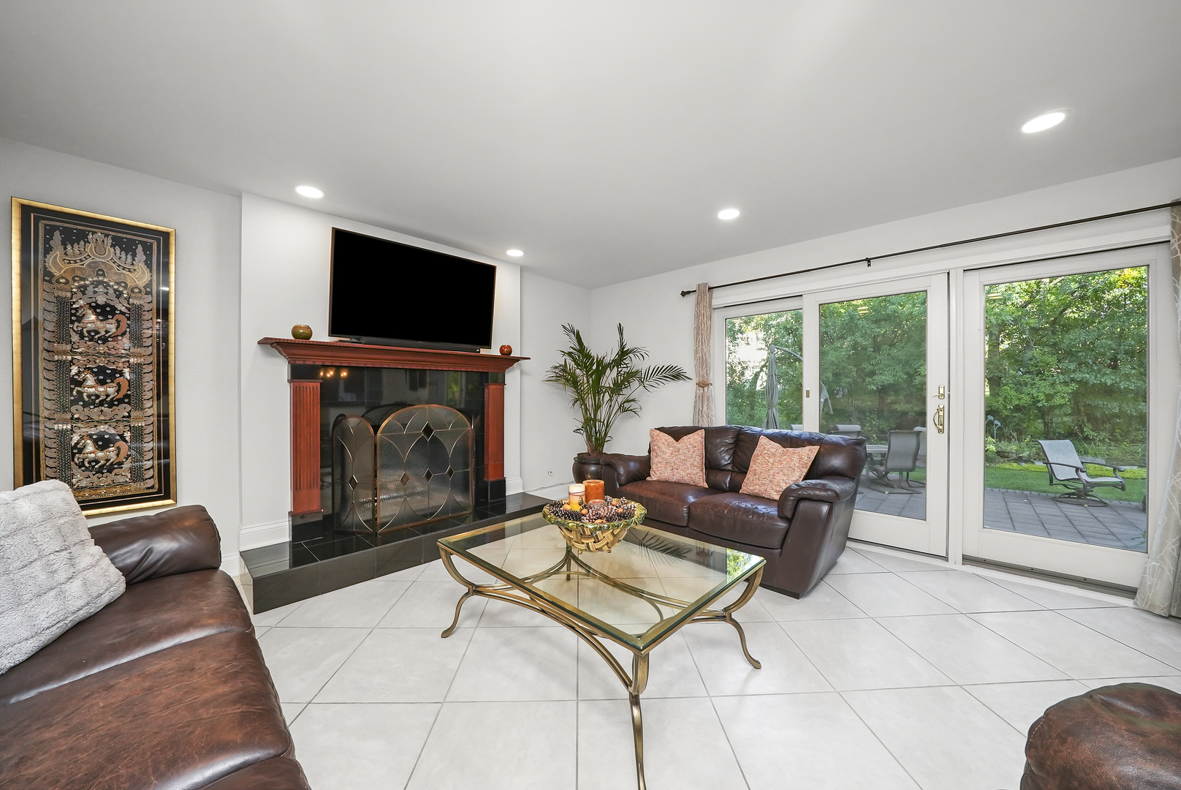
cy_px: 395
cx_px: 590
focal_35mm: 12
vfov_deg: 90.1
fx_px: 394
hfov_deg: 112.6
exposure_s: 1/6
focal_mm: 12
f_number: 11
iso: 1600
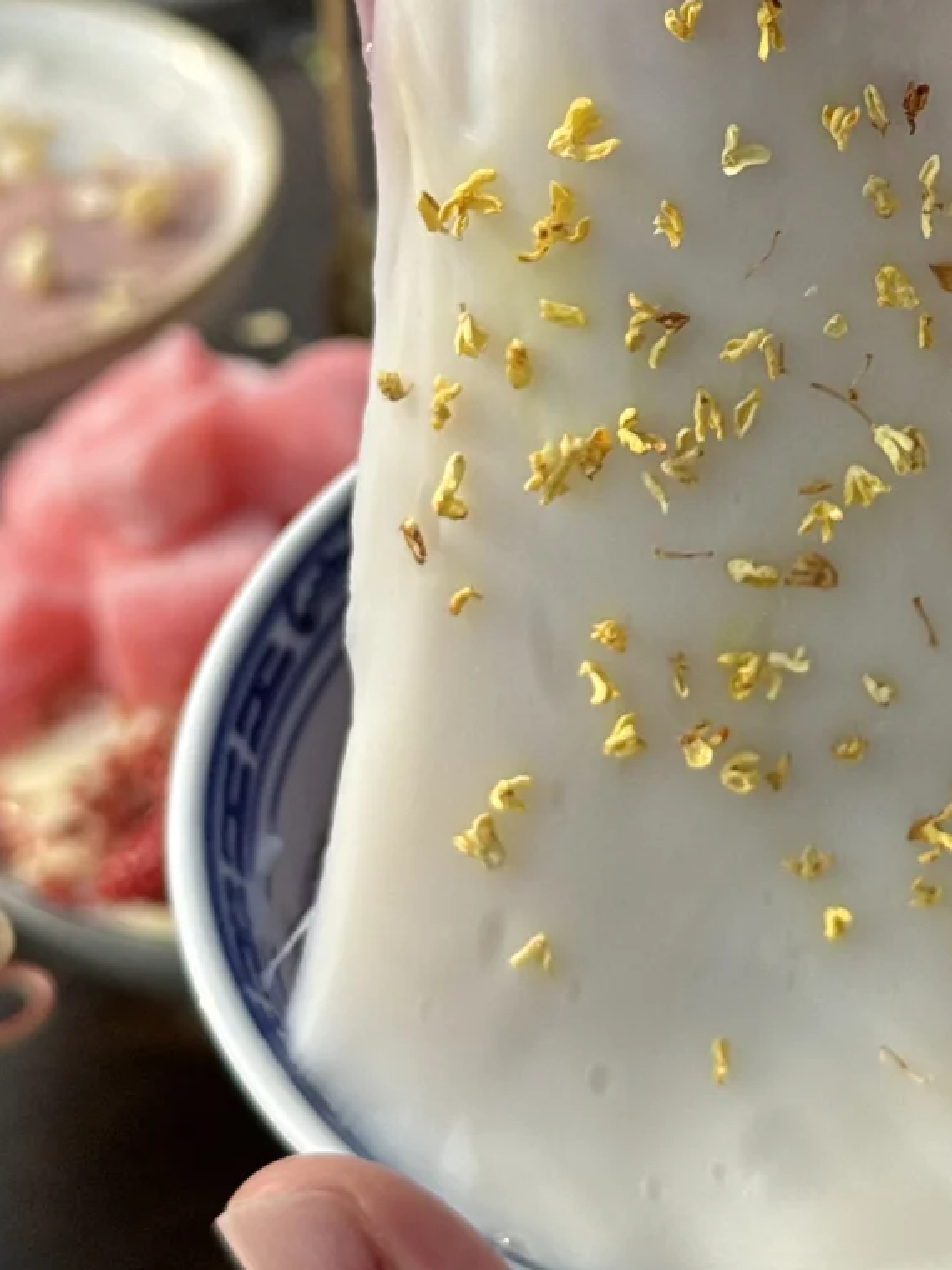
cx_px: 803
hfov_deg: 16.1
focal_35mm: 91
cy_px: 336
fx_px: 3337
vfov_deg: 21.4
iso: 64
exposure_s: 1/3096
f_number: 1.78
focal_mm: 6.76
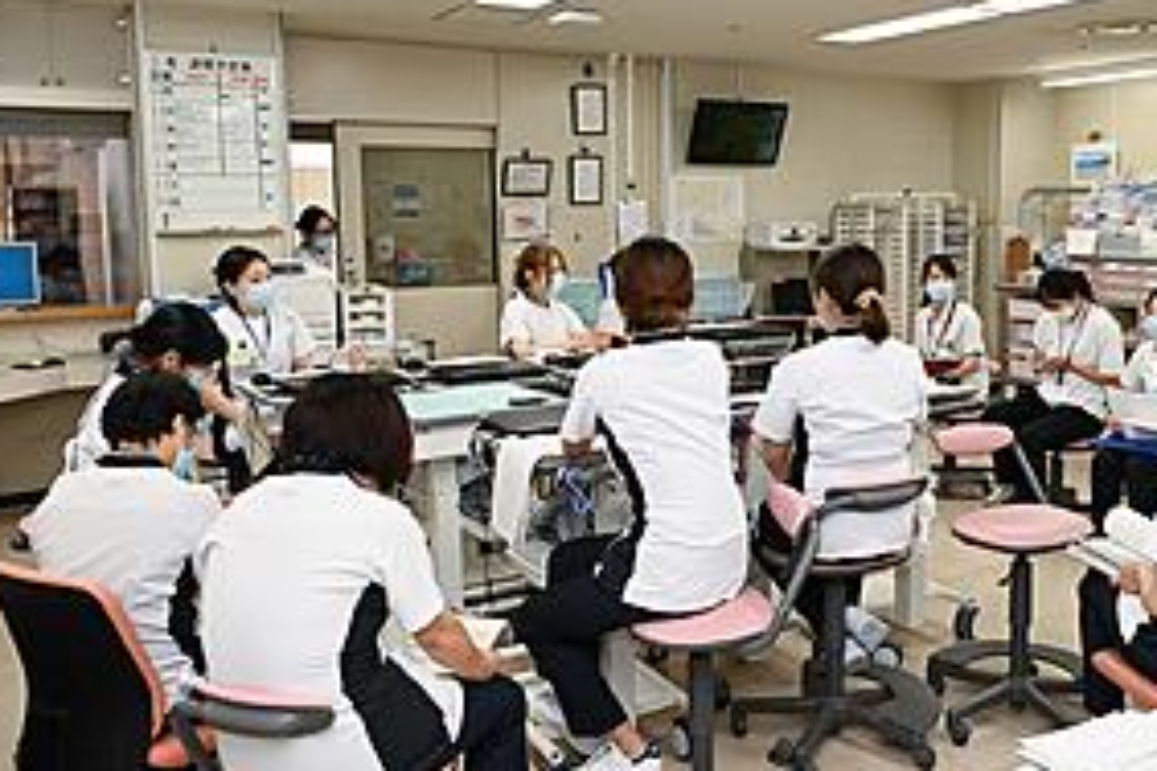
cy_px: 336
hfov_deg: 54.8
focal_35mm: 34
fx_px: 1093
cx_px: 759
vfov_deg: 38.8
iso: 800
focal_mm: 24
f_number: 4.5
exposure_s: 1/125
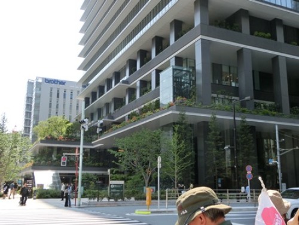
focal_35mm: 38
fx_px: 328
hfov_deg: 49.0
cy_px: 112
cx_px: 150
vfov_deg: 37.7
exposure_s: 1/320
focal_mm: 6.67
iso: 80
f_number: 3.9
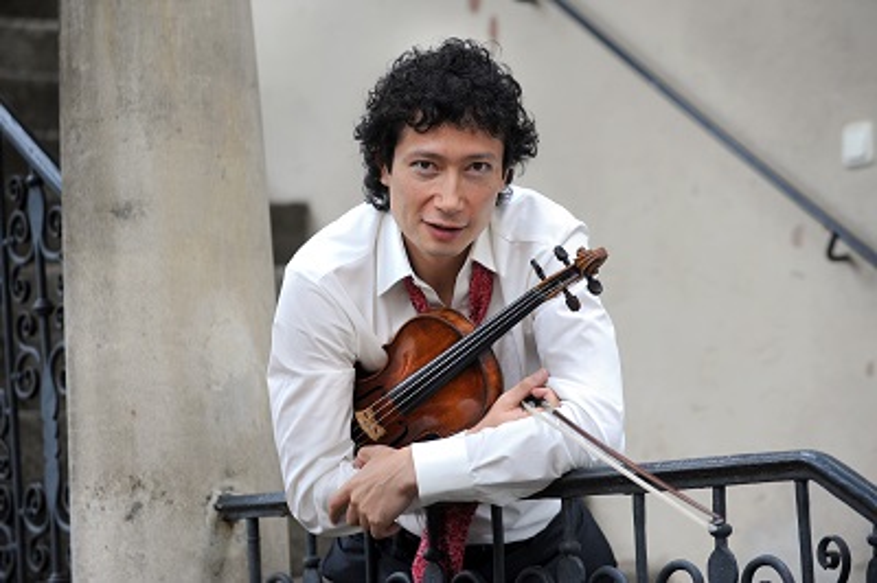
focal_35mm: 140
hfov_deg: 14.7
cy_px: 292
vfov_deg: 9.8
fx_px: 3408
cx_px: 438
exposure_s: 1/125
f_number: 4
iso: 640
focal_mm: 140
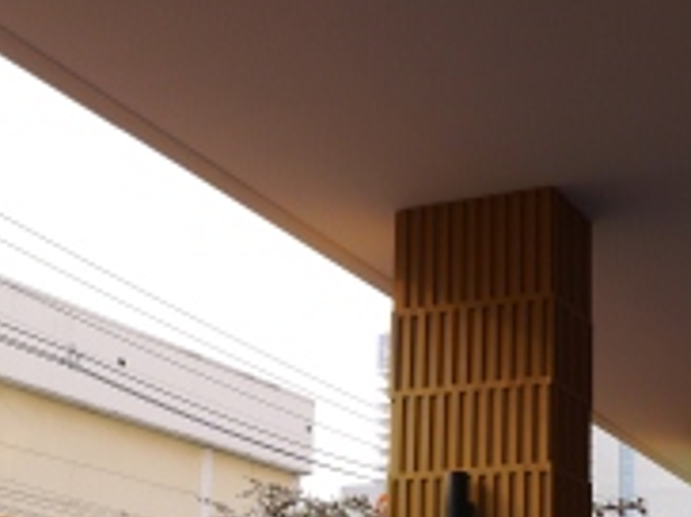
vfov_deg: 20.5
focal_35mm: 69
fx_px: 1376
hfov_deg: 28.1
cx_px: 425
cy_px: 532
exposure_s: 1/250
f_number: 5.6
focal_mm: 14
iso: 160
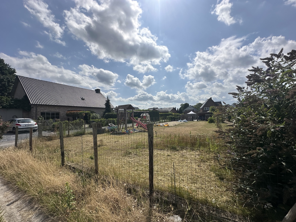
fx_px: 120
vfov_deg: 85.7
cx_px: 148
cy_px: 111
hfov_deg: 102.1
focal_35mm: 14
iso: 50
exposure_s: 1/6494
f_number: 2.2
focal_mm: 2.22
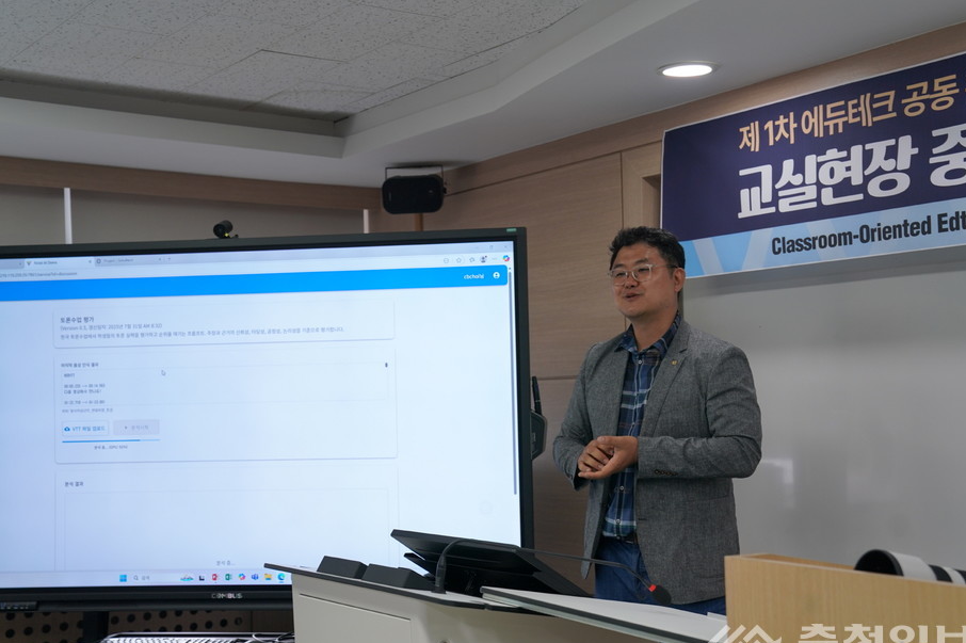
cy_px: 340
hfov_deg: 37.5
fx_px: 1421
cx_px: 478
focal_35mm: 53
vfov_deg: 25.5
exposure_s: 1/160
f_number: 4
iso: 640
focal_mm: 50
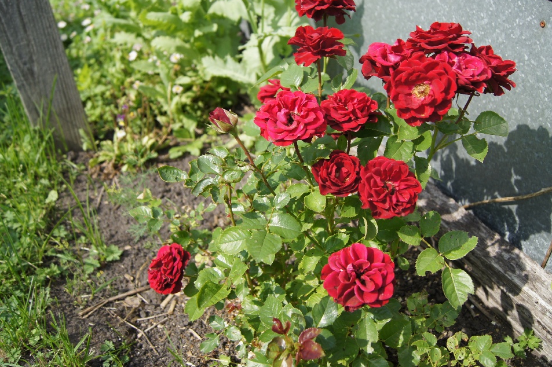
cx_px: 316
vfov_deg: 38.6
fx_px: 521
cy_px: 140
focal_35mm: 34
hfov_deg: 55.6
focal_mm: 18
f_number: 3.5
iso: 100
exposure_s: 1/800
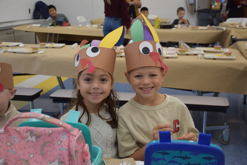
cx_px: 124
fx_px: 350
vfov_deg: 26.5
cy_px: 82
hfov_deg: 38.9
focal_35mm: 51
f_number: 4.2
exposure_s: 1/80
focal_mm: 34
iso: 400
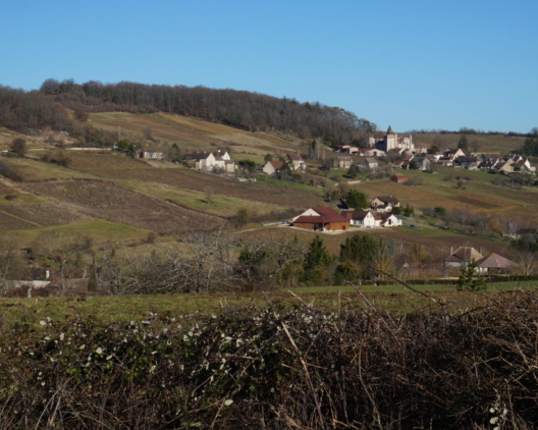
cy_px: 214
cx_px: 303
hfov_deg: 22.9
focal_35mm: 84
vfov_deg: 18.4
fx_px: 1330
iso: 200
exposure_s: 1/250
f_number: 16
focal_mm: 49
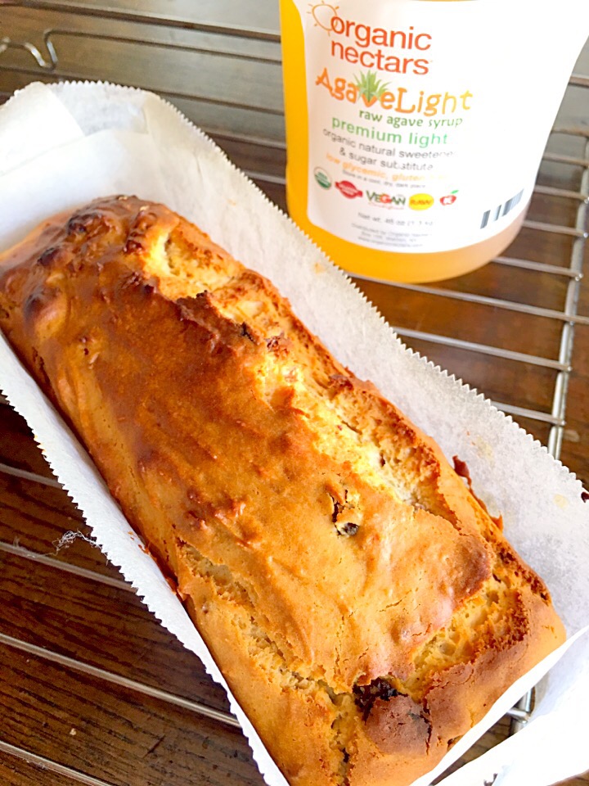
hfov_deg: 48.2
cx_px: 294
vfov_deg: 61.7
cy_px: 393
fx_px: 658
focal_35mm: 29
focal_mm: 4.15
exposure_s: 1/30
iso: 100
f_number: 2.2
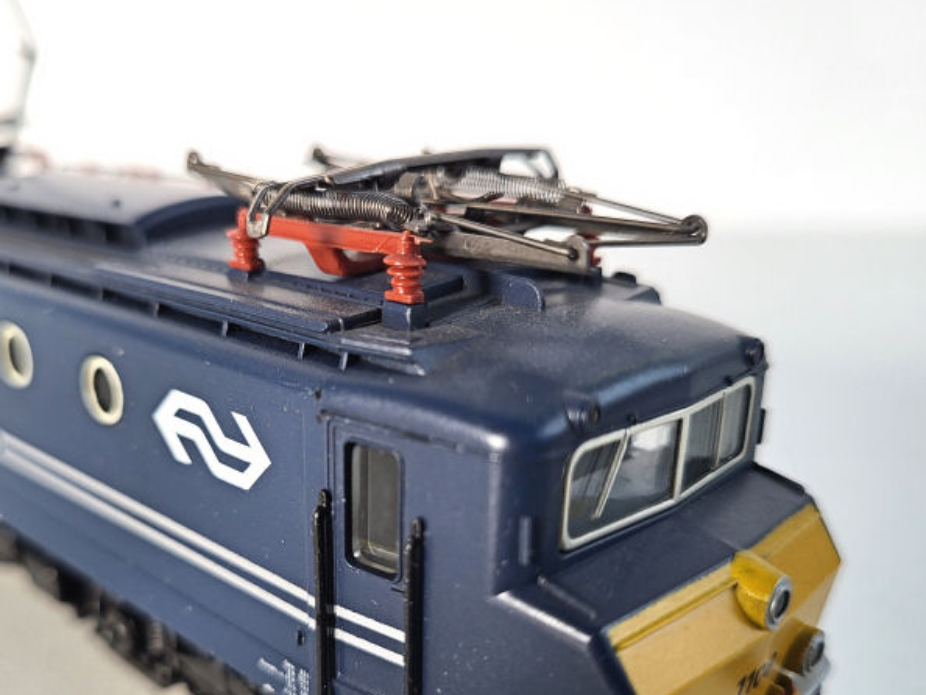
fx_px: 937
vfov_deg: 40.3
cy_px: 458
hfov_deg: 52.3
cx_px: 374
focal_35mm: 35
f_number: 1.8
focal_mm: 5.4
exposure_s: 1/100
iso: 160
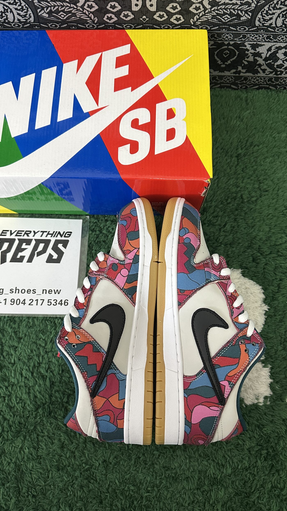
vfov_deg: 69.9
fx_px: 365
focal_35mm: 27
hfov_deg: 42.9
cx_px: 135
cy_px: 256
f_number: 1.78
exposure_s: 1/50
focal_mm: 6.86
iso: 320
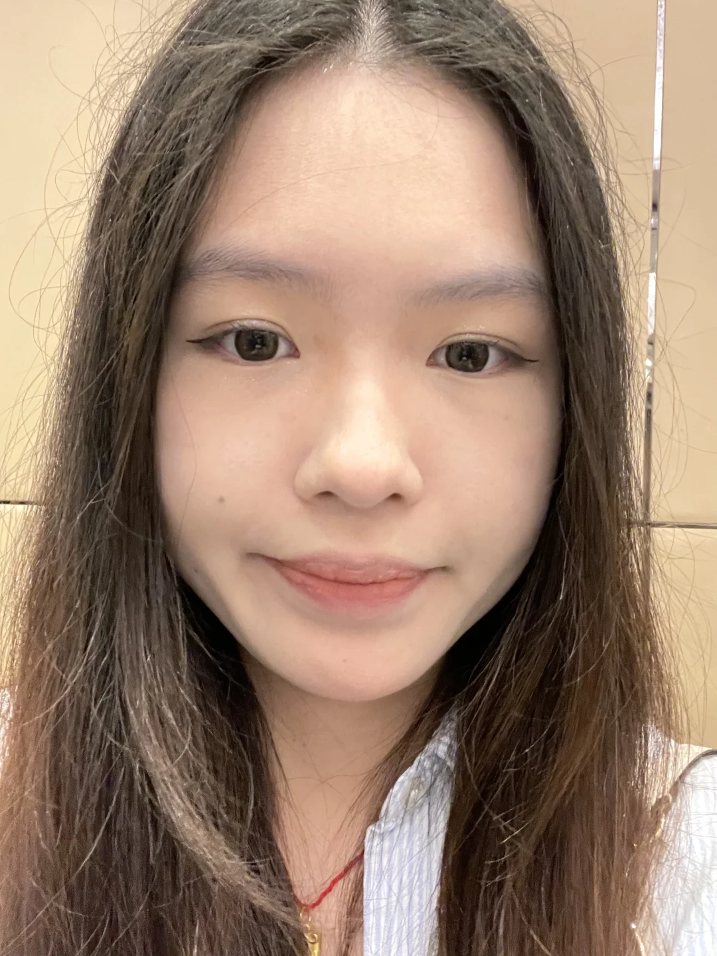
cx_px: 358
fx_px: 829
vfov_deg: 60.0
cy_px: 478
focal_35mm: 30
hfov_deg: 46.8
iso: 640
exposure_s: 1/25
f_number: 2.2
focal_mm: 2.71
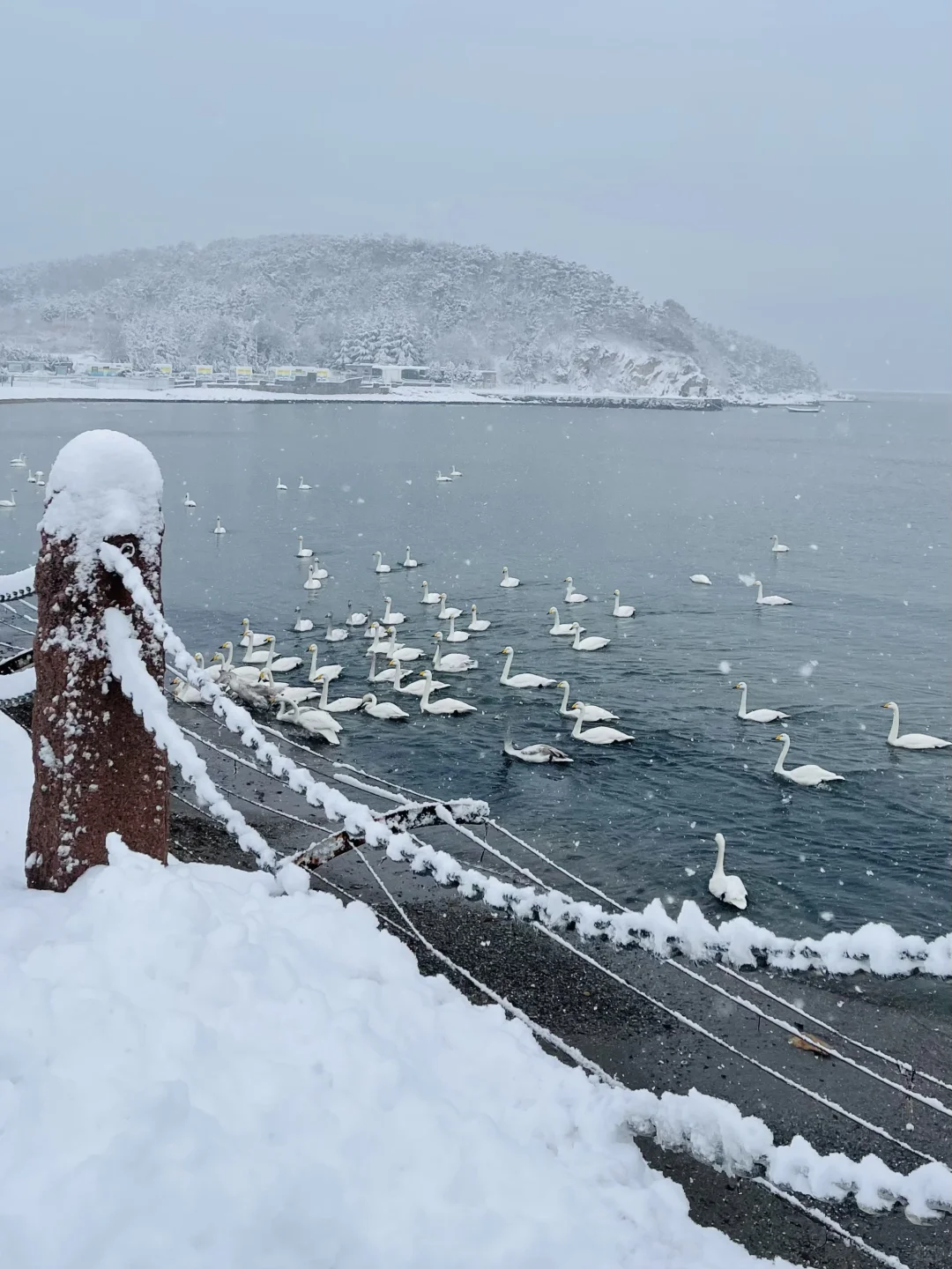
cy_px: 634
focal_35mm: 25
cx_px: 476
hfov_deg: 54.9
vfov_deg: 69.4
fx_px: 917
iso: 32
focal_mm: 5.1
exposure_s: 1/1795
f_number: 1.6
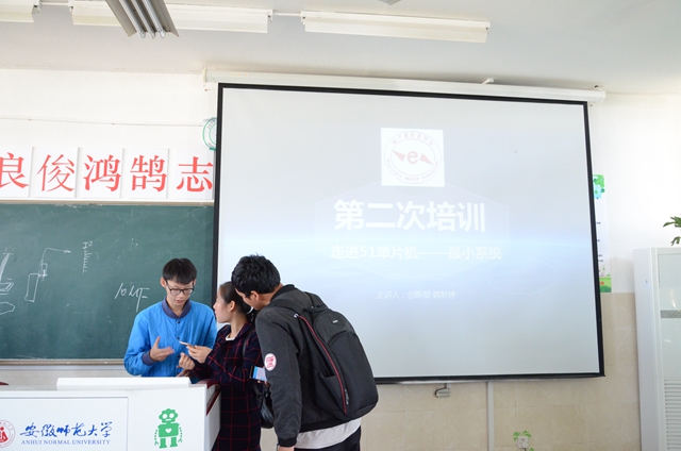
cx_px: 340
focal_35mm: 27
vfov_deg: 47.7
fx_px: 510
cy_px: 226
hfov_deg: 67.5
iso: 2200
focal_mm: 18
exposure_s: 1/60
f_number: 5.6
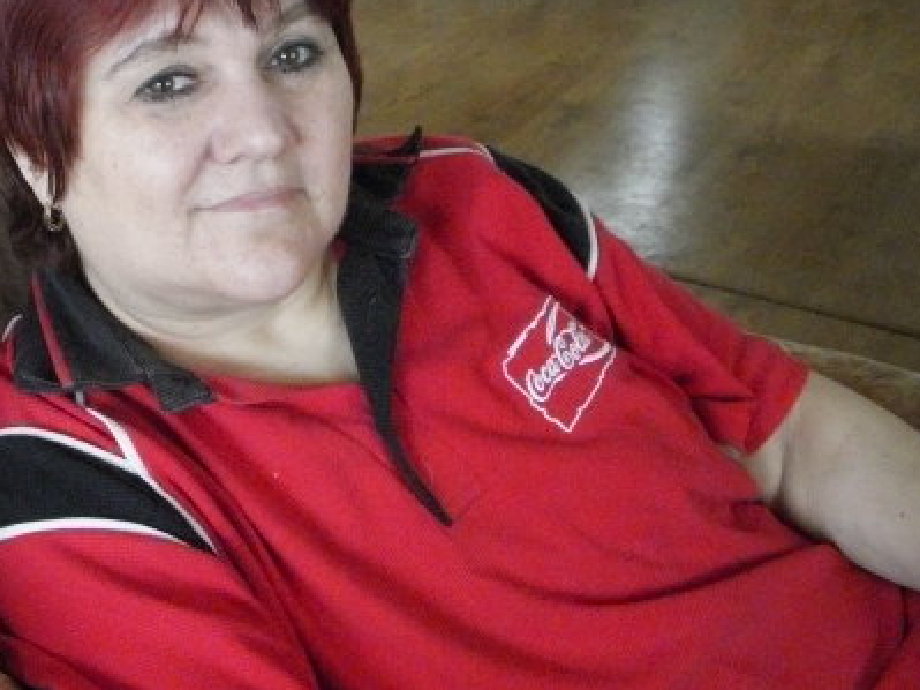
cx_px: 212
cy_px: 194
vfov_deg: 23.8
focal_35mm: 61
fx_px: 1621
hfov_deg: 31.1
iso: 1000
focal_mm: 6.3
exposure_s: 1/125
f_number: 3.3
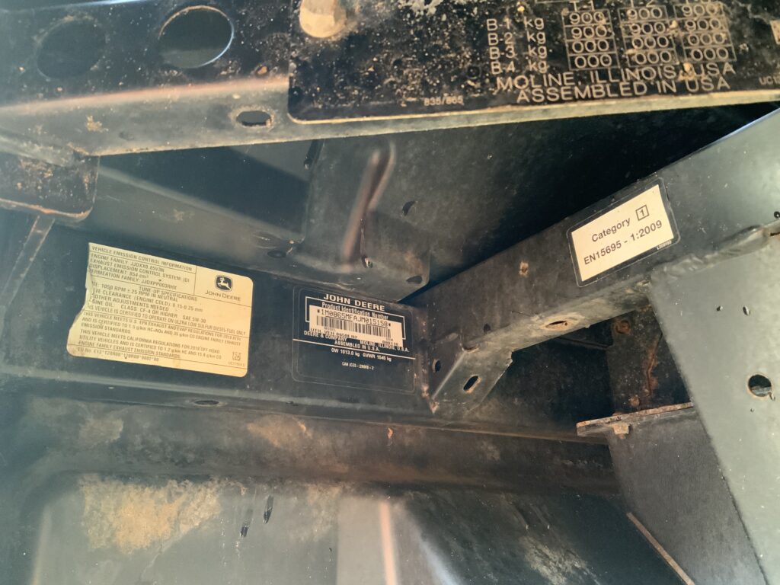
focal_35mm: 29
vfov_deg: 48.2
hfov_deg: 61.7
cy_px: 292
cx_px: 390
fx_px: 653
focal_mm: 3
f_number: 1.8
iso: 320
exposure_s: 1/38
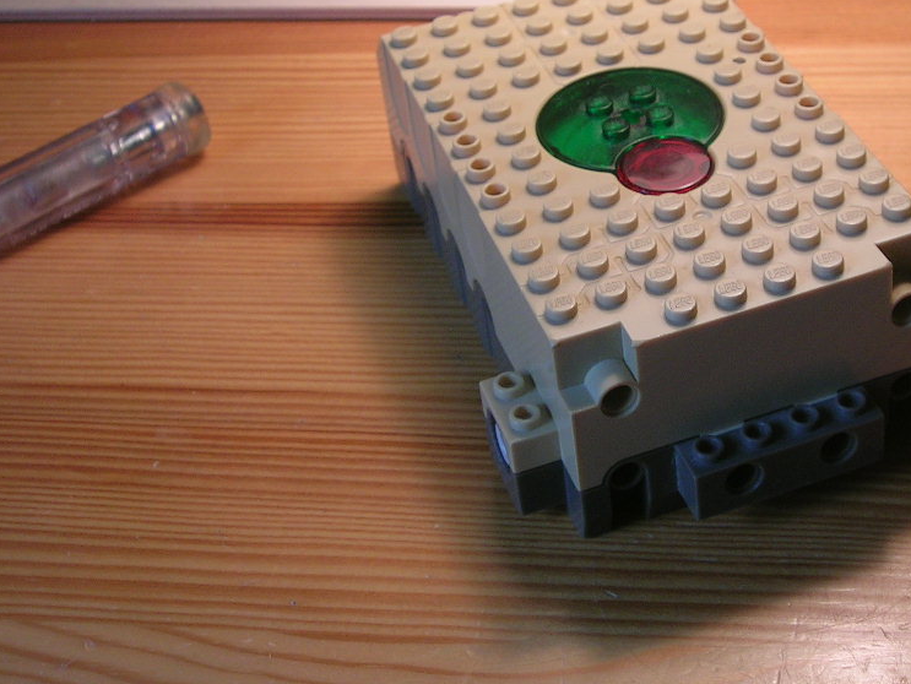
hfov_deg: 26.6
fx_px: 1922
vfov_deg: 20.2
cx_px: 581
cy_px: 272
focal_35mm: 73
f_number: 3.2
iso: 50
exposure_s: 1/100
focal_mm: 8
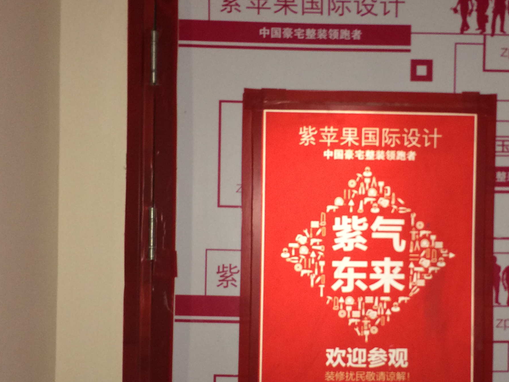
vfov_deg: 27.5
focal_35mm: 53
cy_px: 219
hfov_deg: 35.6
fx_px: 779
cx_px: 358
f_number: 2.2
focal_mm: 4.15
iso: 100
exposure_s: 1/16
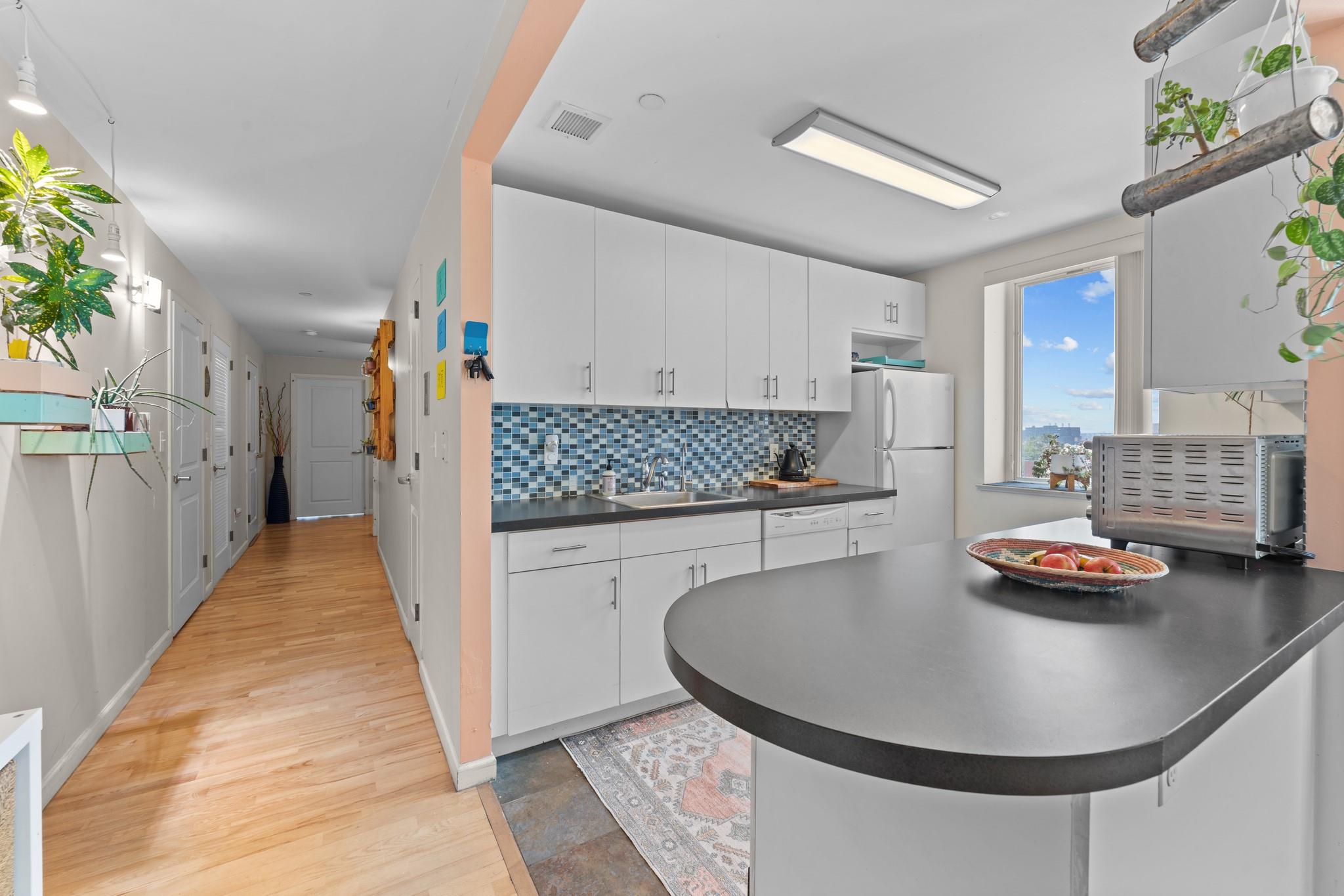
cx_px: 672
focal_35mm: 14
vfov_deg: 81.2
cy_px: 448
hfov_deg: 104.3
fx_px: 523
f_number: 10
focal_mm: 14
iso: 200
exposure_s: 1
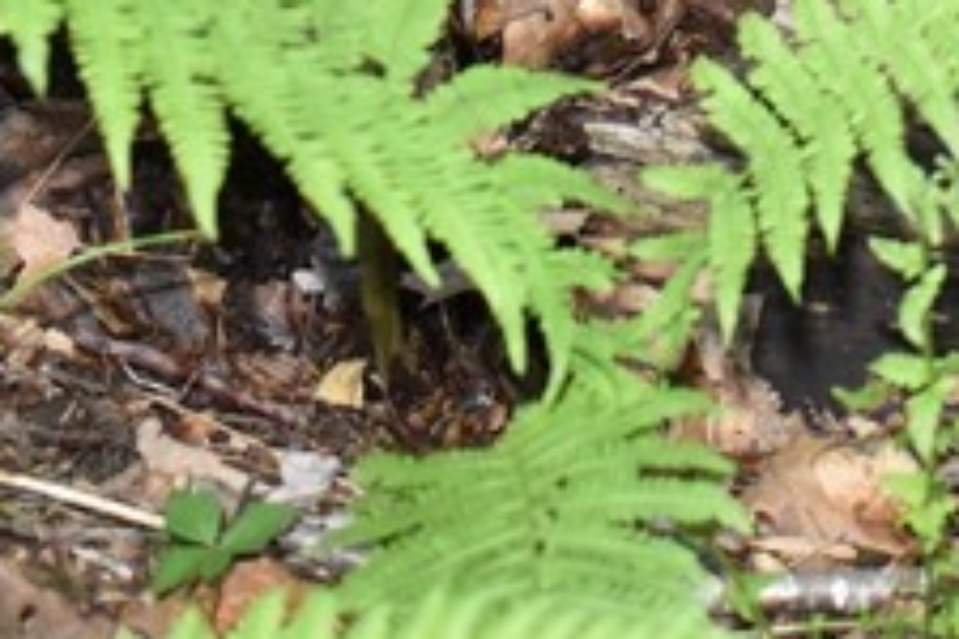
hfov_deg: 13.8
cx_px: 1112
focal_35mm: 145
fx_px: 3862
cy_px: -805
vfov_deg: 8.7
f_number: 3.5
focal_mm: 20
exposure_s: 1/125
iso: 1600
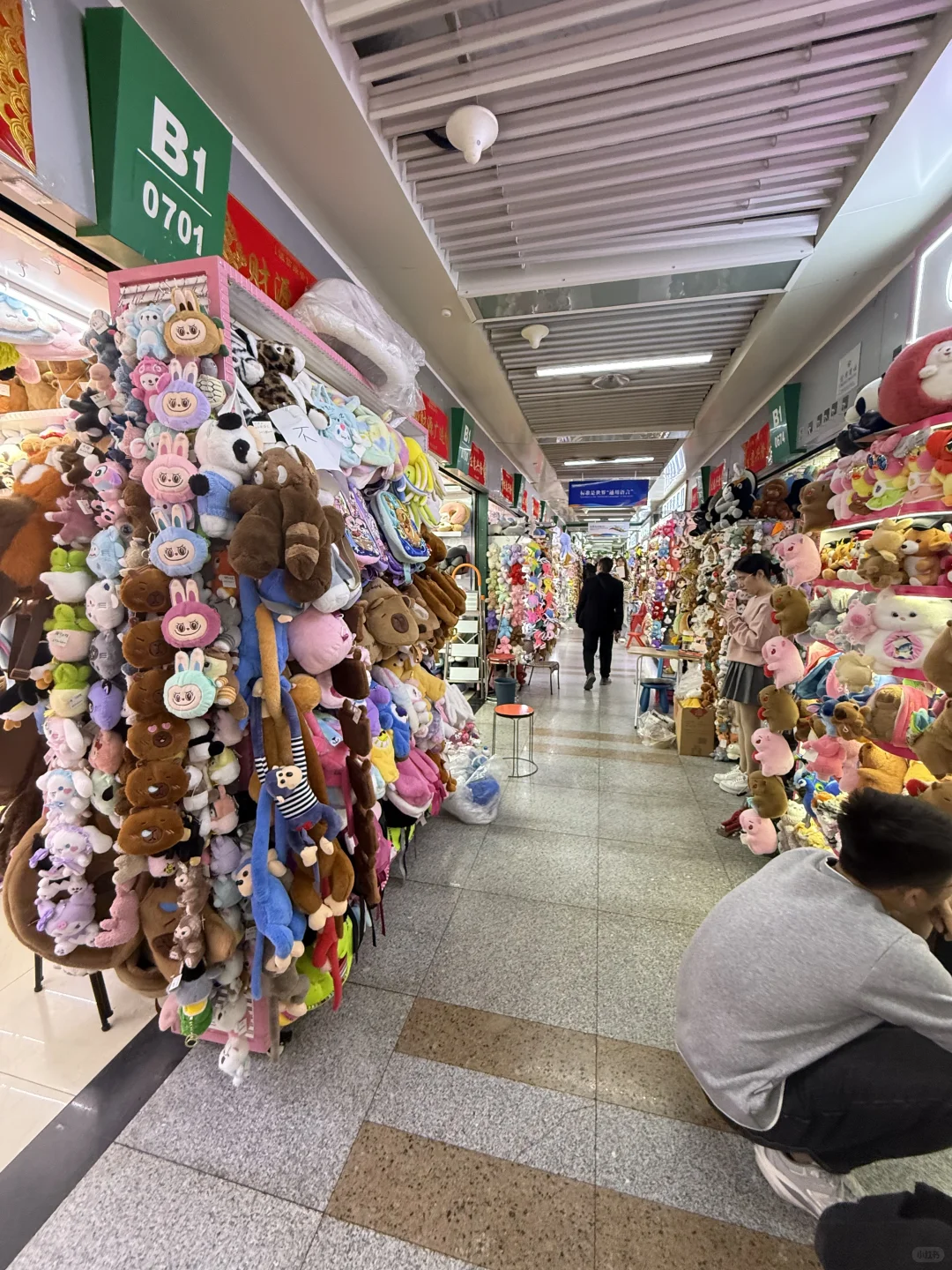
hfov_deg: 85.7
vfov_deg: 102.1
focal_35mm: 14
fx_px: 513
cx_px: 476
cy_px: 635
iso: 400
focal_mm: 2.22
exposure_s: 1/100
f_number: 2.2
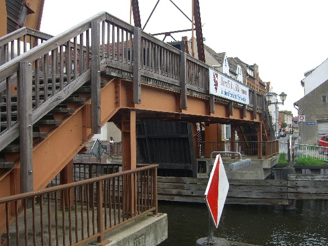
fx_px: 360
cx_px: 164
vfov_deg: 37.7
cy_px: 123
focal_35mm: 38
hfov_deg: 49.0
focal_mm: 7.9
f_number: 2.8
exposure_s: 1/200
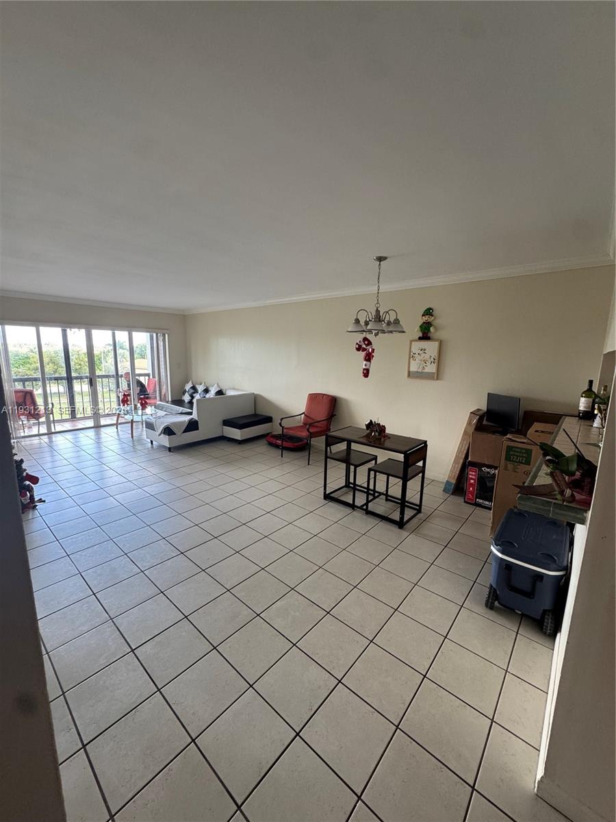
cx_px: 308
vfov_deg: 102.1
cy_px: 411
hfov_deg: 85.7
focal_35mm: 14
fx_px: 332
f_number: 2.2
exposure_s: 1/60
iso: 200
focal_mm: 2.22
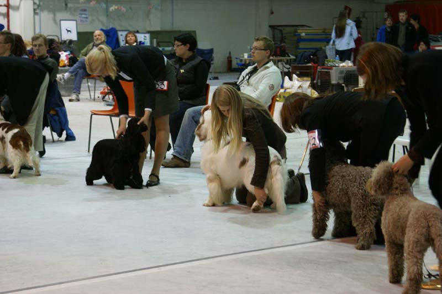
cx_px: 221
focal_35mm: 105
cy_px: 147
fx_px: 1289
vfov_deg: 13.0
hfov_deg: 19.5
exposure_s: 1/30
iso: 400
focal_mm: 70
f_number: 5.6
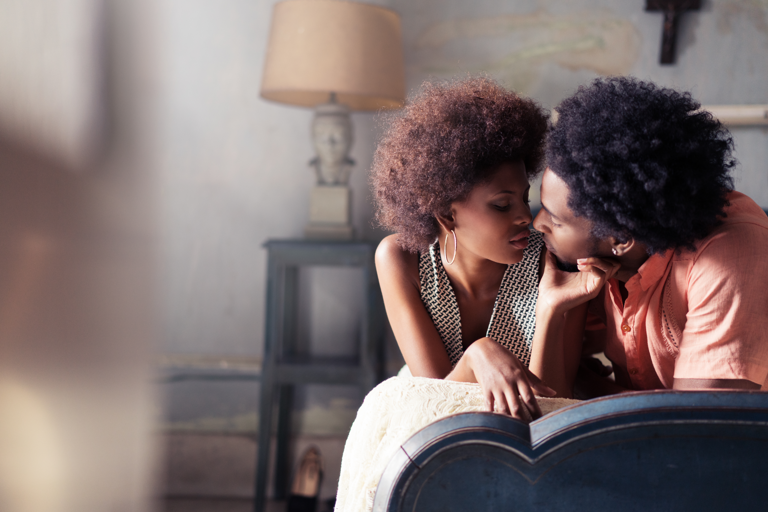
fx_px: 1173
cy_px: 256
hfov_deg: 36.2
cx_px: 384
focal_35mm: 55
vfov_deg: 24.6
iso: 800
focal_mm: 55
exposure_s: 1/80
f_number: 1.8
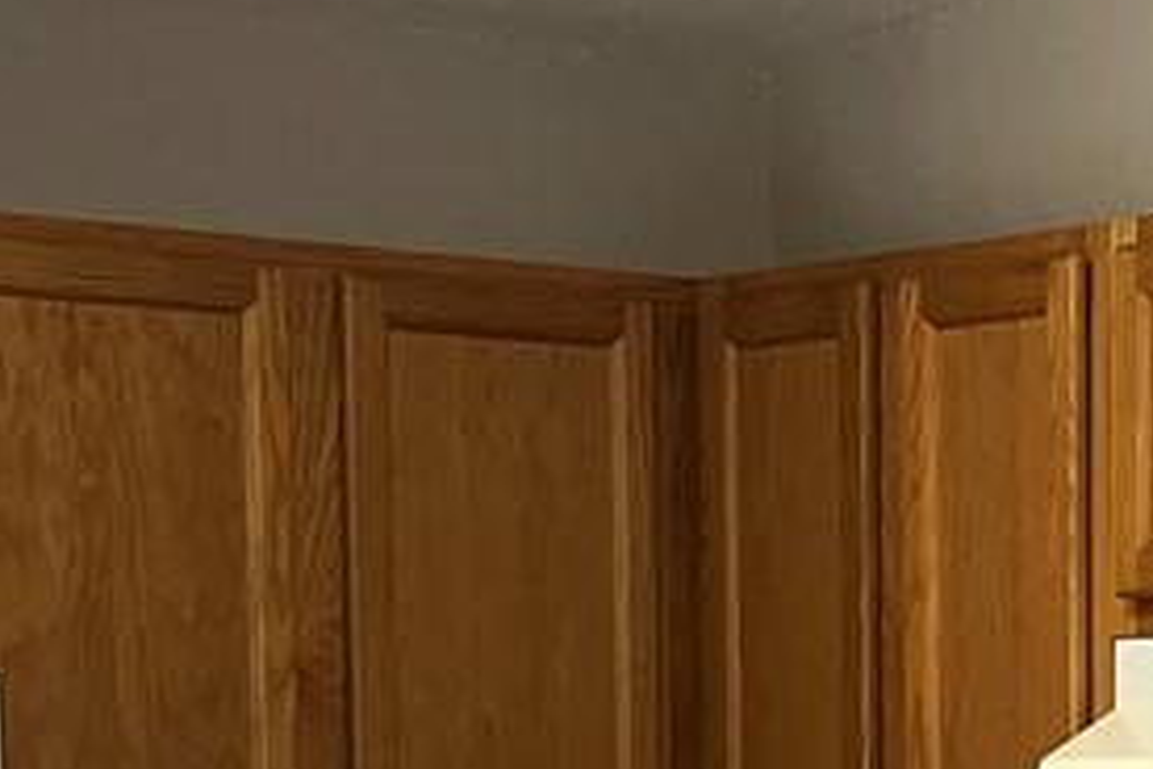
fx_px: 5028
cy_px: 1505
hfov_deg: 12.8
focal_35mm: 157
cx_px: 1316
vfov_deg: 8.3
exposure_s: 1/120
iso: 100
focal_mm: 5.1
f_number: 1.6
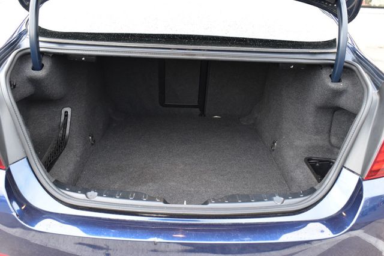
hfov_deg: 51.3
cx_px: 192
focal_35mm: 38
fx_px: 400
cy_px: 128
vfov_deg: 35.5
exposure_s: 1/15
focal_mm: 25
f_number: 6.3
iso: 1400
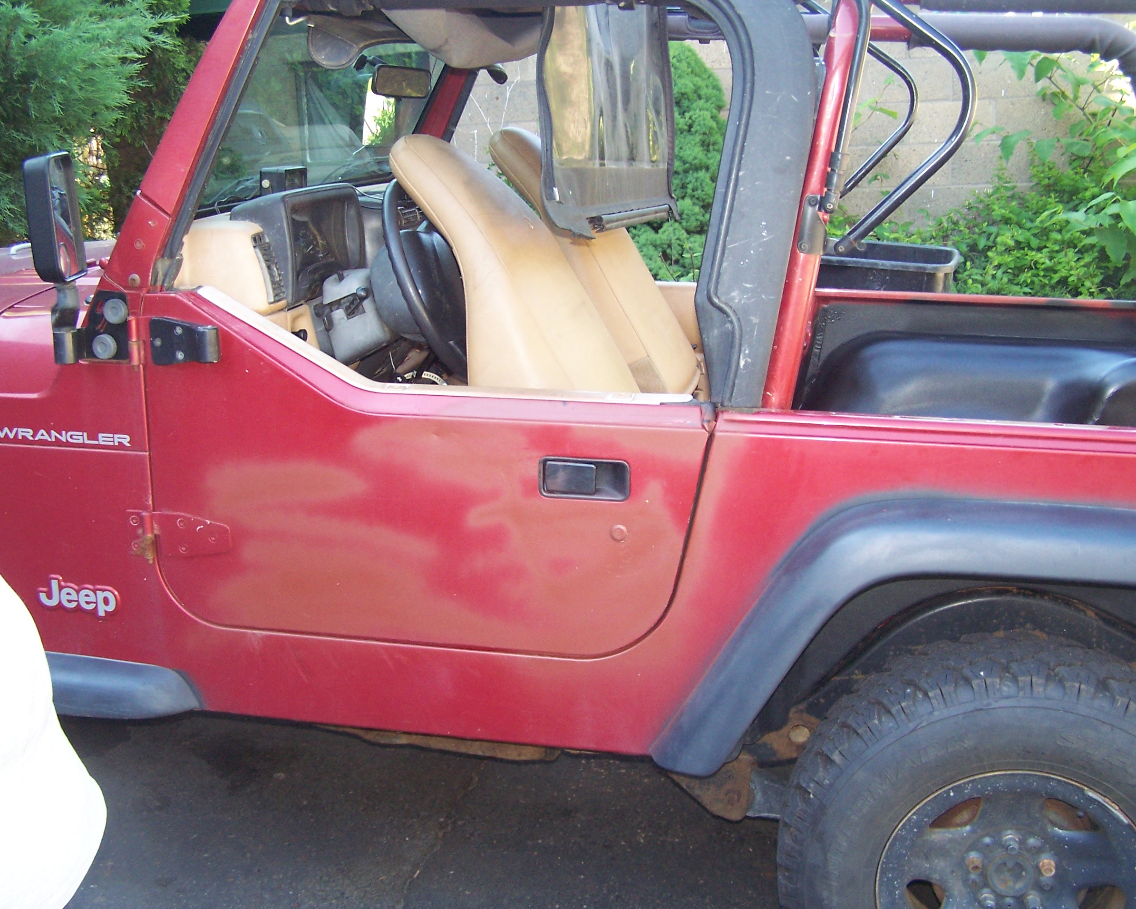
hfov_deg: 45.8
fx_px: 1345
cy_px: 458
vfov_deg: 37.3
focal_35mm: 40
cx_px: 583
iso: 140
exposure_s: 1/90
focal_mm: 6.3
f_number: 2.8
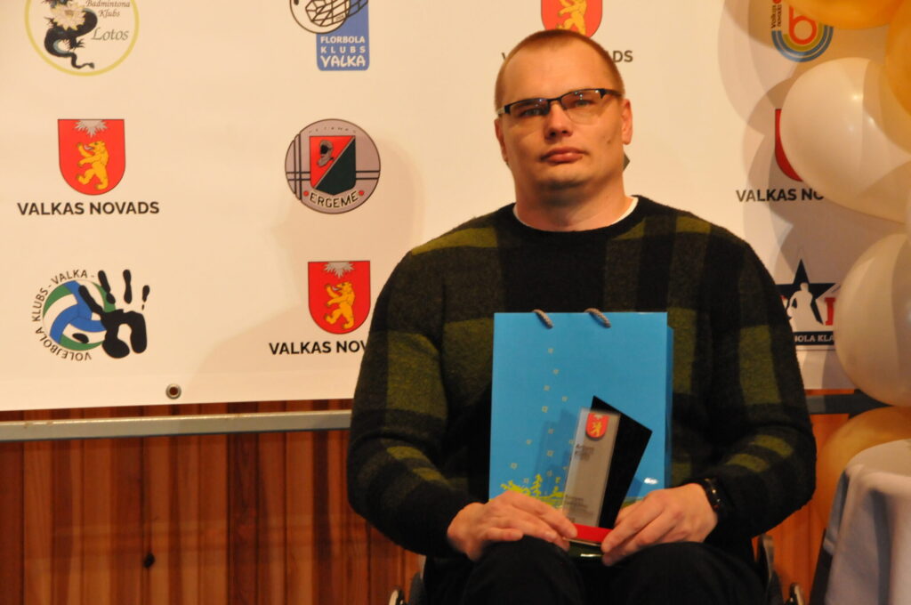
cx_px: 456
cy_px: 302
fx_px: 3981
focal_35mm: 158
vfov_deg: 8.7
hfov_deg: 13.1
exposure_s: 1/100
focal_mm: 105
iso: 3200
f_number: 9
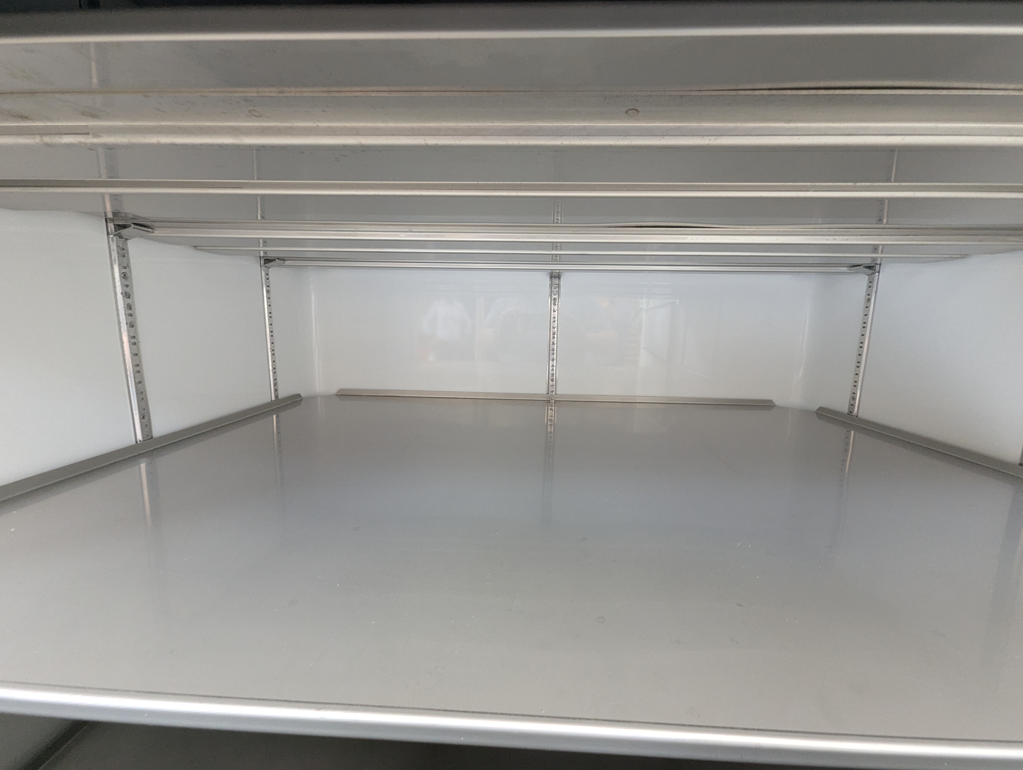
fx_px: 385
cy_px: 385
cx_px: 512
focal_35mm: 13
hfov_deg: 106.1
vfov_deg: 90.1
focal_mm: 1.95
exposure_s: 1/31
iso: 162
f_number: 2.2
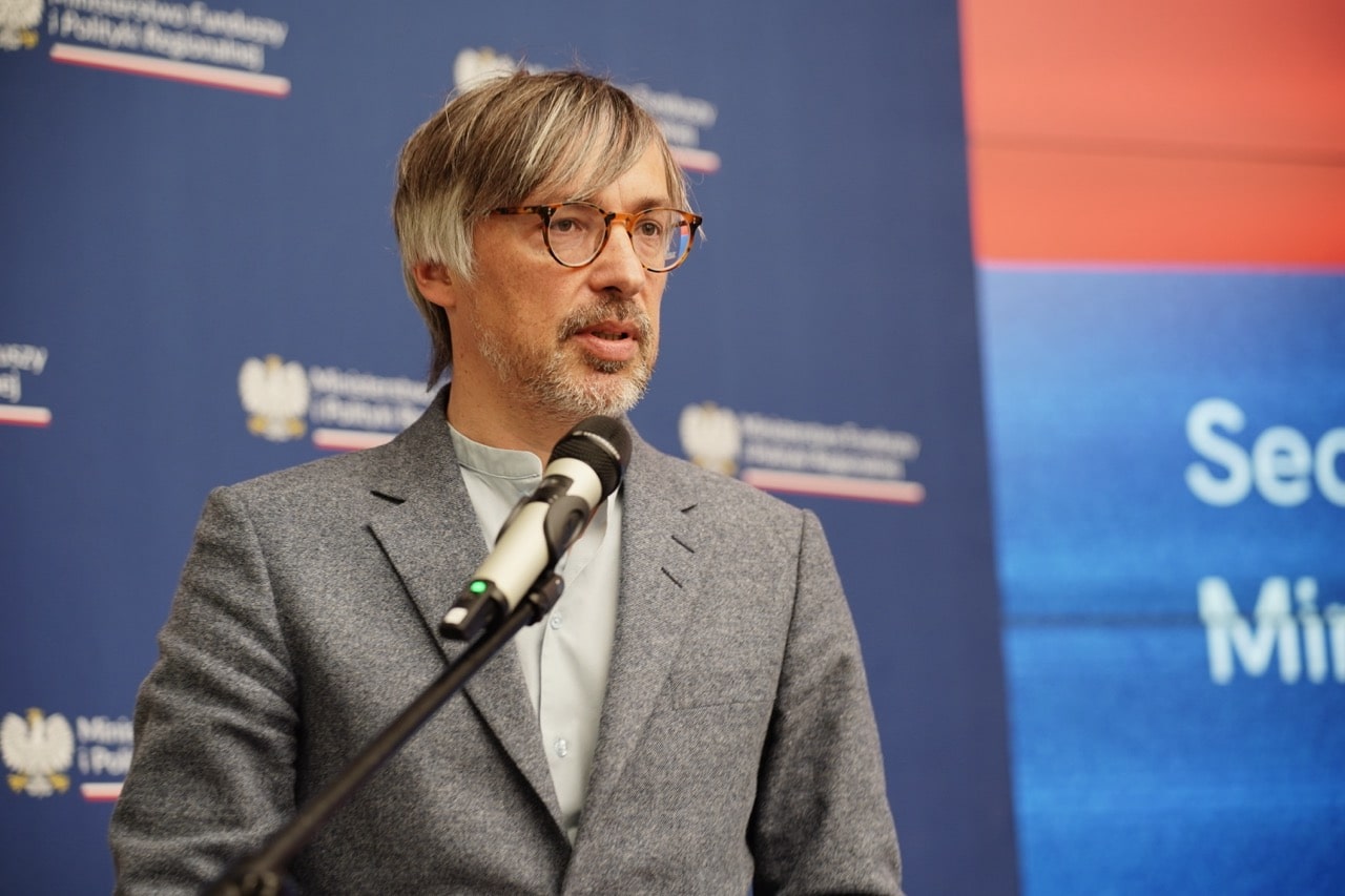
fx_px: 3212
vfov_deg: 15.9
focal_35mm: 86
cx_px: 672
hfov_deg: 23.6
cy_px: 448
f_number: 2.8
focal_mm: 86
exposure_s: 1/100
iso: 320
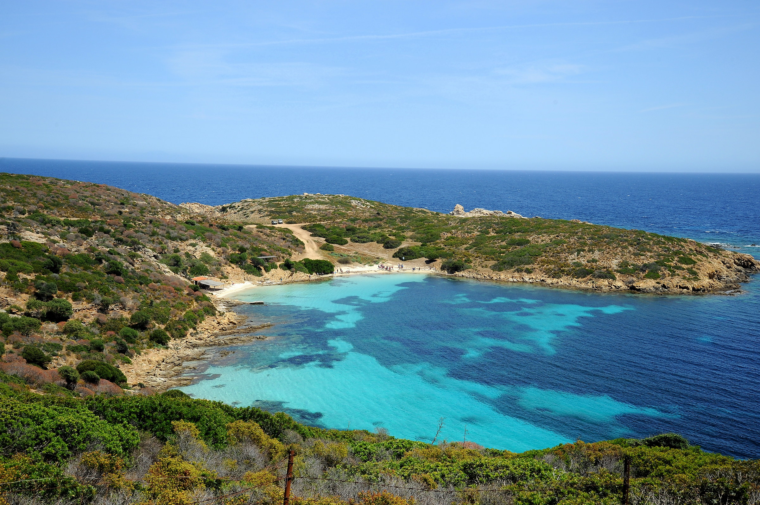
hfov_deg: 53.2
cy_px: 252
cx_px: 380
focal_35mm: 36
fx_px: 759
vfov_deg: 36.8
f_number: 13
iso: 400
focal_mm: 36
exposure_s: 1/500
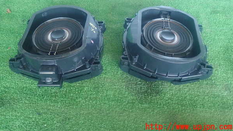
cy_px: 44
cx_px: 116
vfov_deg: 35.3
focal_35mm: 33
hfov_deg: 59.5
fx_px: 204
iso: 800
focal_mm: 5.5
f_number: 2.3
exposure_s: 1/80
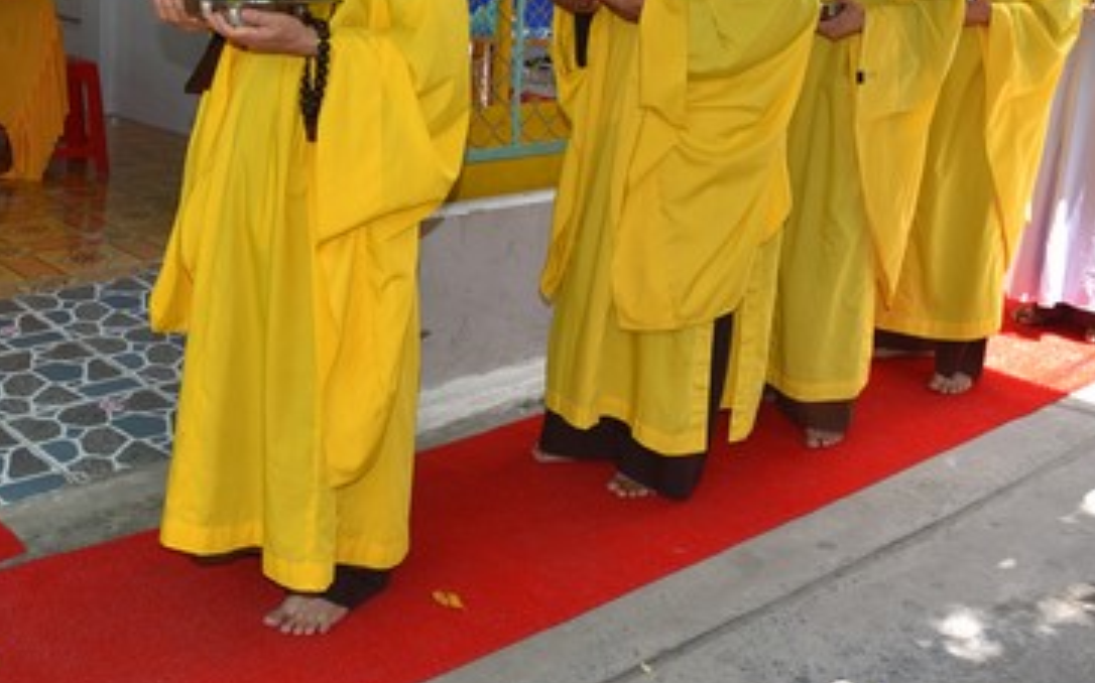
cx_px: 417
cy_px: 79
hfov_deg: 44.9
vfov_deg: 28.2
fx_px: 1313
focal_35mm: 44
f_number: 5.6
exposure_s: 1/125
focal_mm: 24
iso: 320
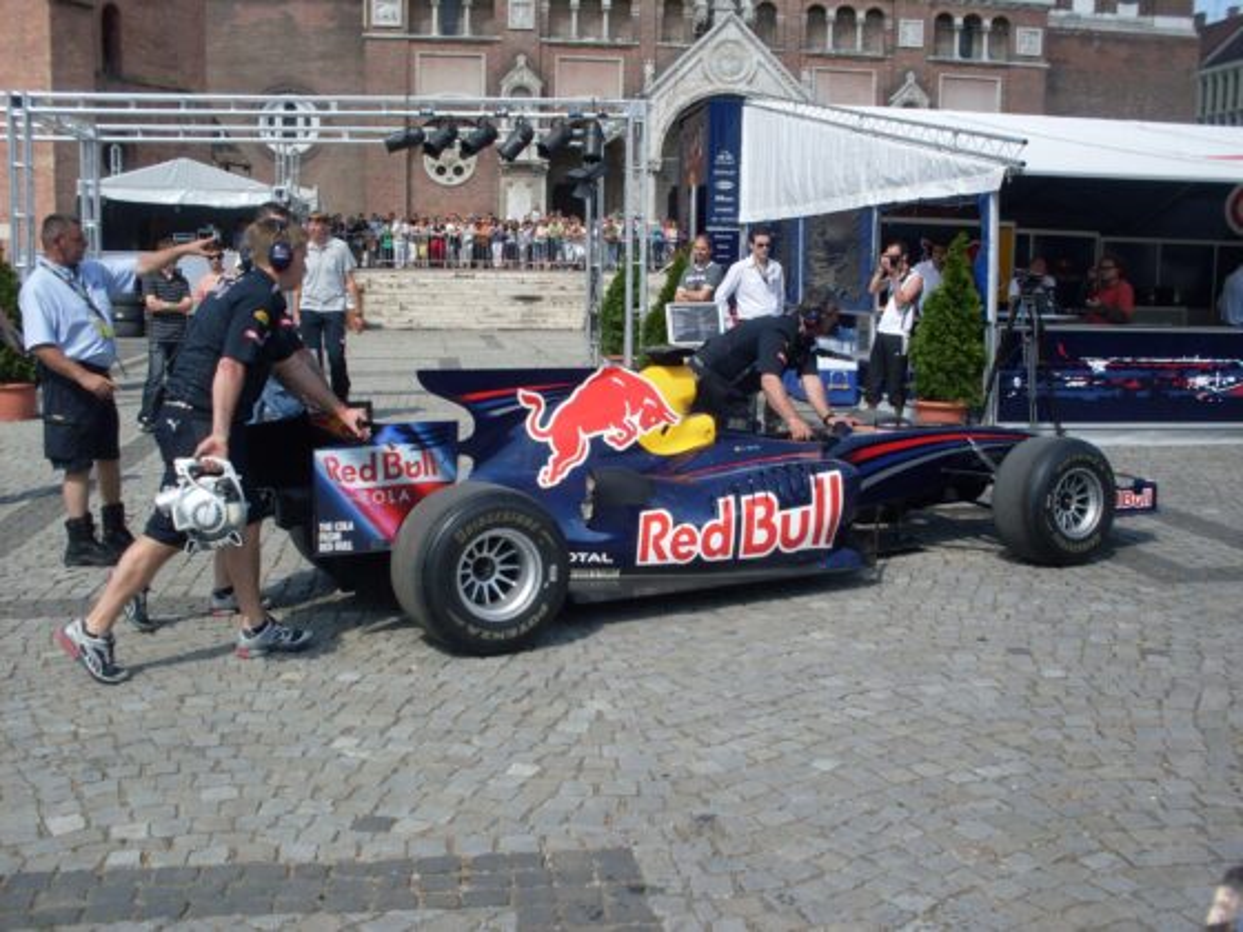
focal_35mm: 38
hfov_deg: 49.0
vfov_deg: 37.7
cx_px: 622
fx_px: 1365
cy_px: 466
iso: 80
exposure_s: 1/180
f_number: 8.4
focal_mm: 6.3
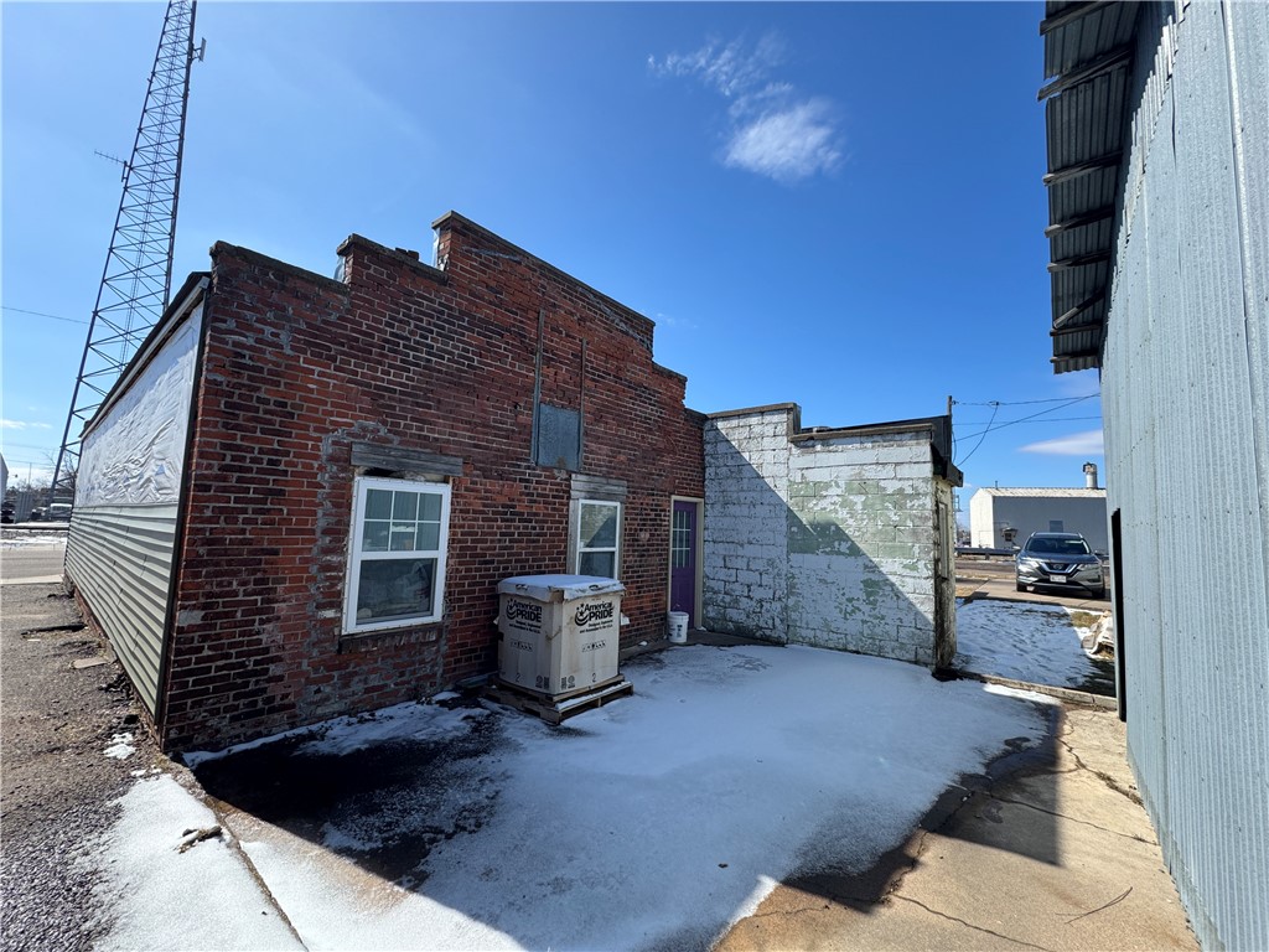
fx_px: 513
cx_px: 634
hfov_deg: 102.1
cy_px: 476
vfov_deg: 85.7
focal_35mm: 14
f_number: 2.2
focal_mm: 2.22
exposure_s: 1/1034
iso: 40
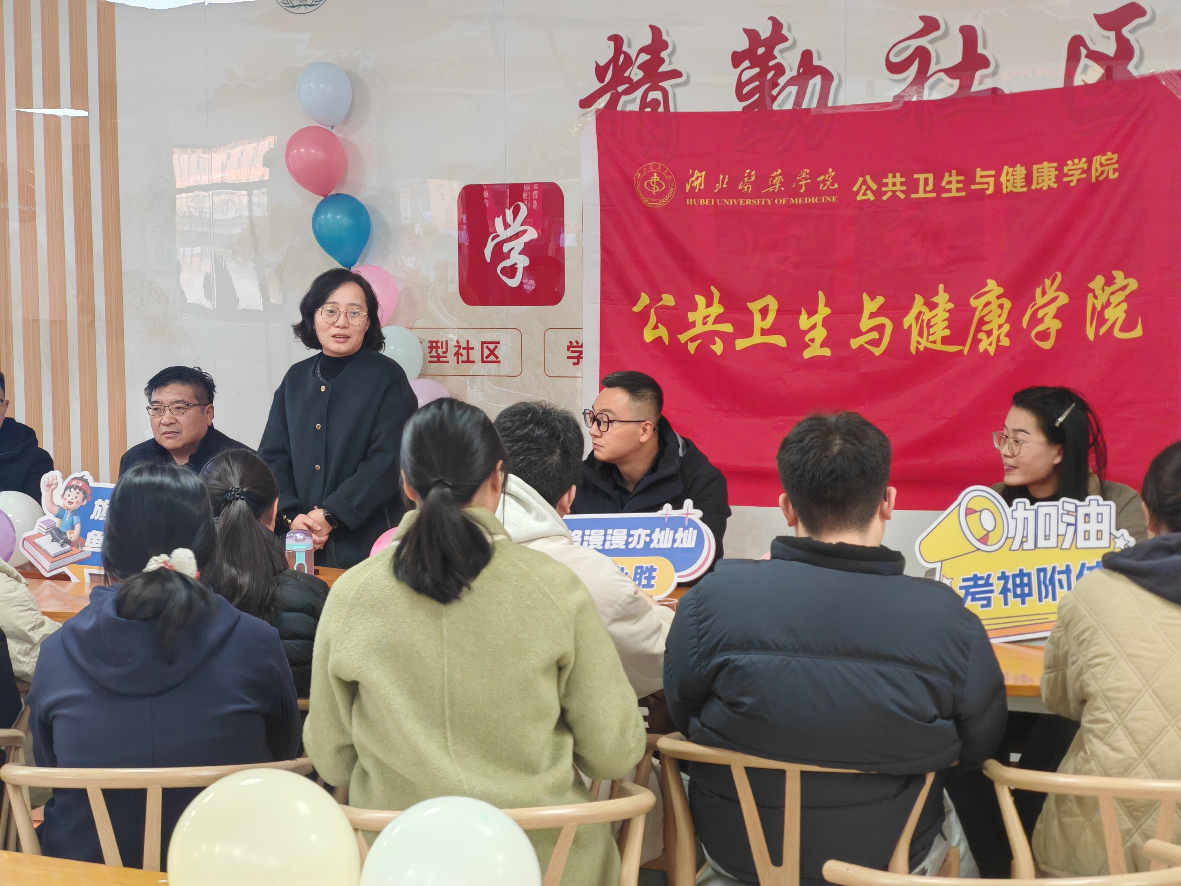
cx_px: 590
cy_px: 443
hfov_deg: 28.6
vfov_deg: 21.6
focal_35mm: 68
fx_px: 2320
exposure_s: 1/50
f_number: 2.4
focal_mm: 8.67
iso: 640
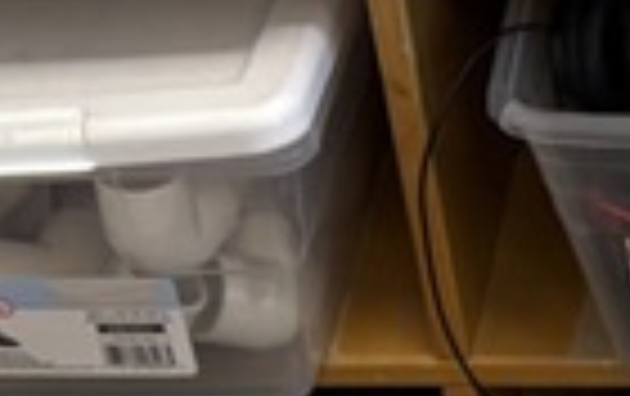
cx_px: 1251
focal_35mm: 201
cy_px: 1138
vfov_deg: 6.1
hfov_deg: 9.7
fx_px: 3457
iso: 100
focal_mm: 5.96
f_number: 1.6
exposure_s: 1/75
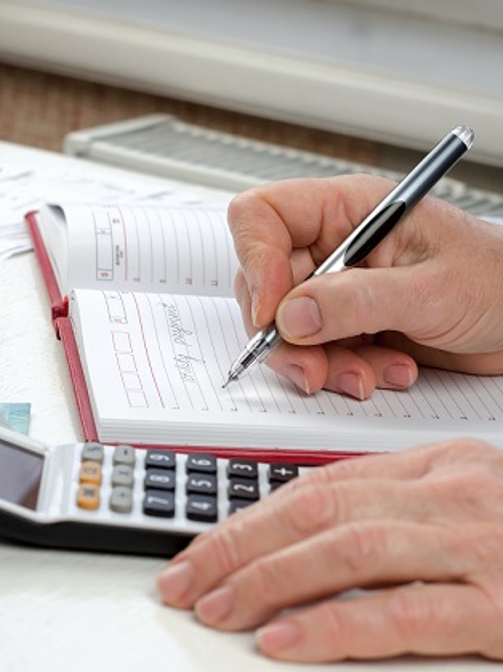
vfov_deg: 15.5
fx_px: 2462
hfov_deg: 11.7
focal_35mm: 127
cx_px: 165
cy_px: 379
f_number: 5.6
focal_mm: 50
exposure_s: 1/80
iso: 250
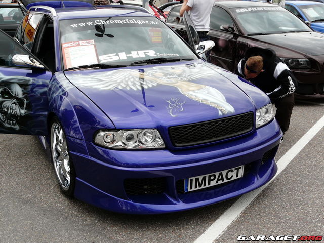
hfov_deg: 46.8
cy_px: 122
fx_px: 374
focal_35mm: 40
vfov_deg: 36.0
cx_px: 162
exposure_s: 1/250
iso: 100
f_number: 4.5
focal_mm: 6.5
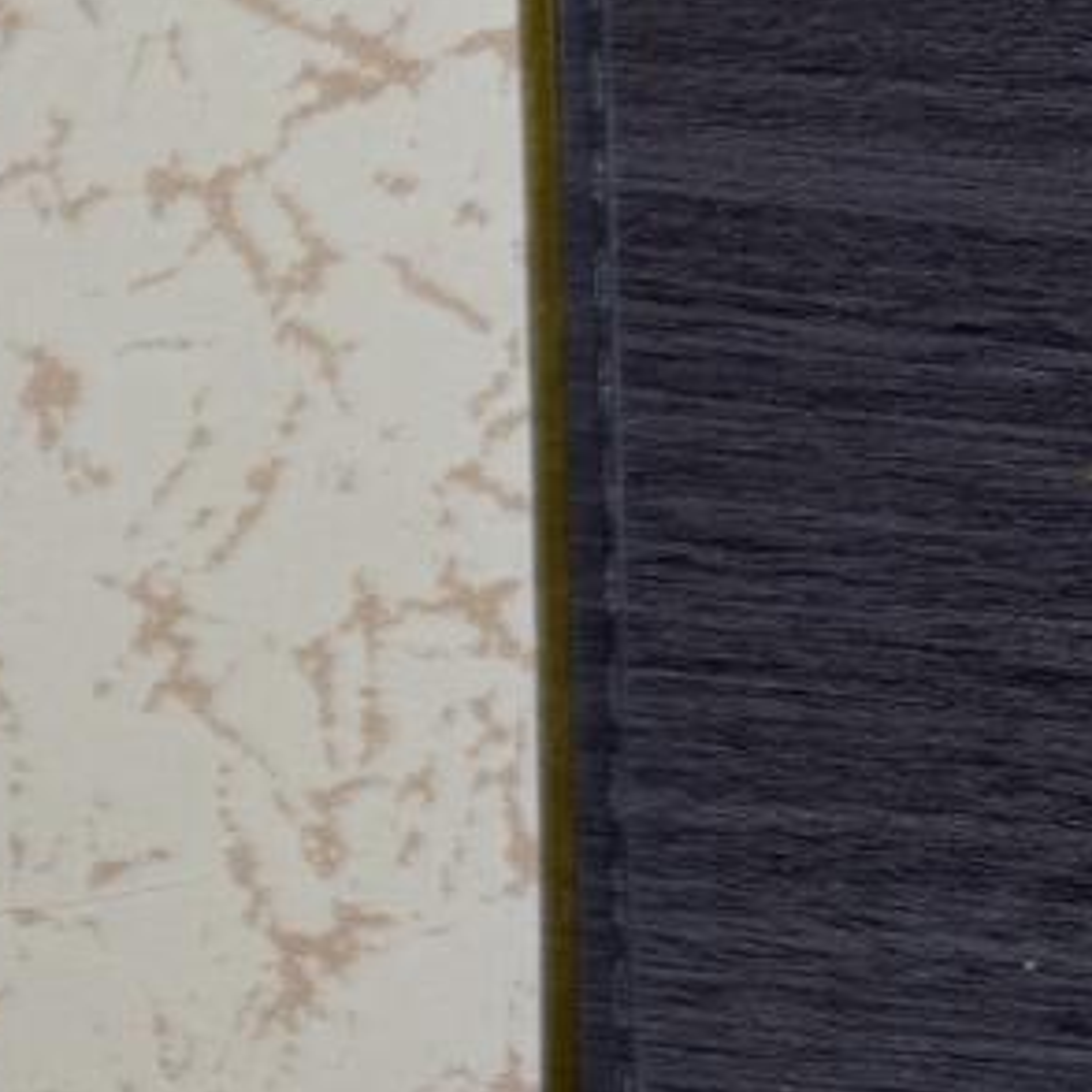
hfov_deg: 13.1
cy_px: 791
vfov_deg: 17.1
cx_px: -1497
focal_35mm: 101
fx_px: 3605
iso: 64
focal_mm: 6.76
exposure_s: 1/100
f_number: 1.78
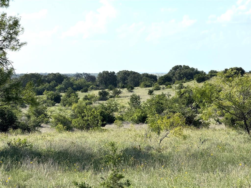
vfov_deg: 12.3
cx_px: 126
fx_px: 870
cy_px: 94
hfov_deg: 16.4
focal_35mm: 120
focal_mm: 15.66
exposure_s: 1/2283
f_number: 2.8
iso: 64
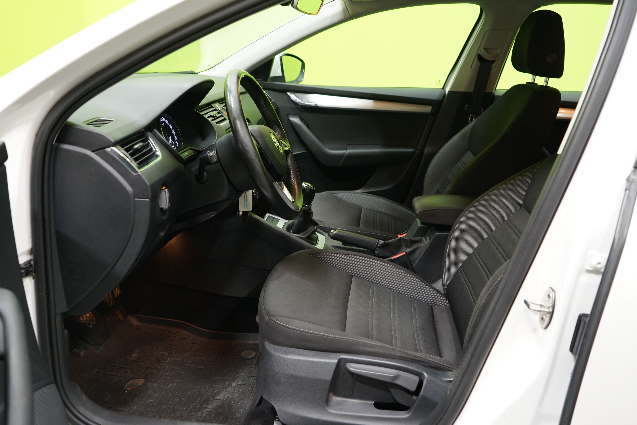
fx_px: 531
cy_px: 212
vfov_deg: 43.6
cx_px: 318
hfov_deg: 61.9
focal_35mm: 30
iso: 800
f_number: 4.5
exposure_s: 1/20
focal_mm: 30
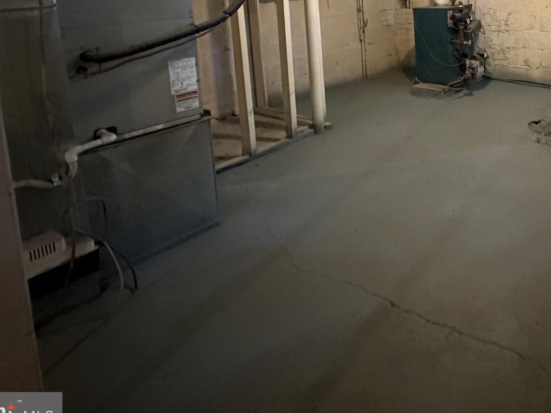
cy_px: 23
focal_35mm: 28
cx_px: 479
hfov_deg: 56.2
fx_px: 446
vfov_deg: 44.2
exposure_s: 1/40
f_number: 2.2
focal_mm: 2.22
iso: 1250
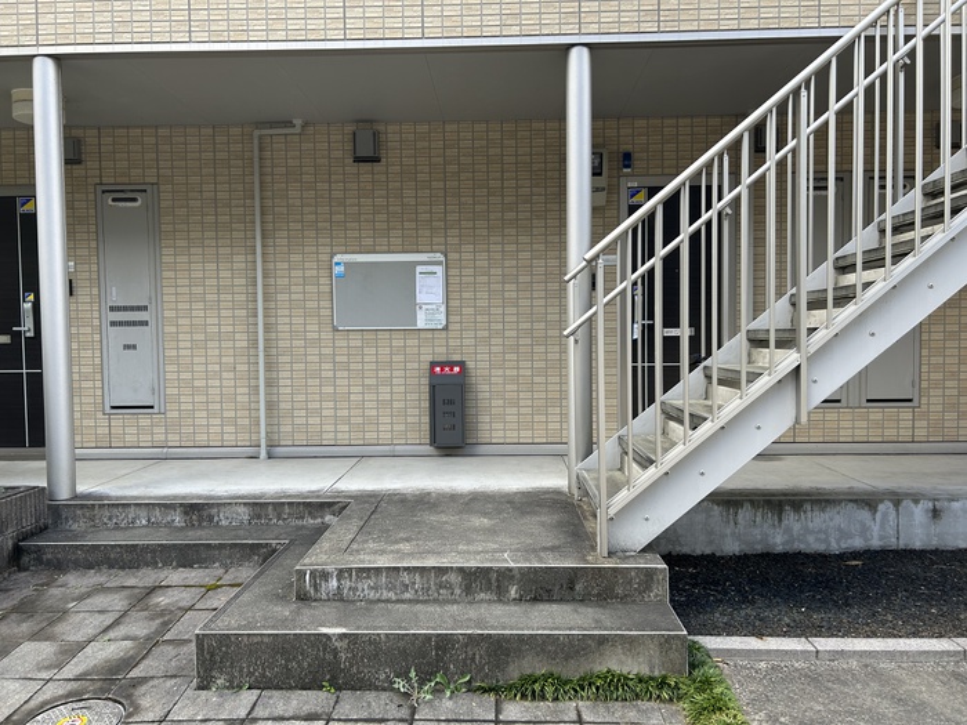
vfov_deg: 53.1
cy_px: 362
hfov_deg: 67.3
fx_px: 726
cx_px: 484
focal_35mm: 26
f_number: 1.5
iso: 50
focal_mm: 5.7
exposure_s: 1/497
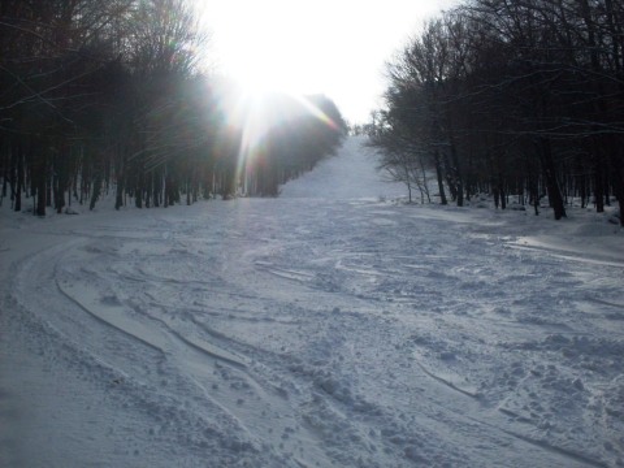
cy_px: 234
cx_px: 312
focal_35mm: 38
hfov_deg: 49.0
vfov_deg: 37.7
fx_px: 685
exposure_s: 1/750
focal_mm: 6.3
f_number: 8.4
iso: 80
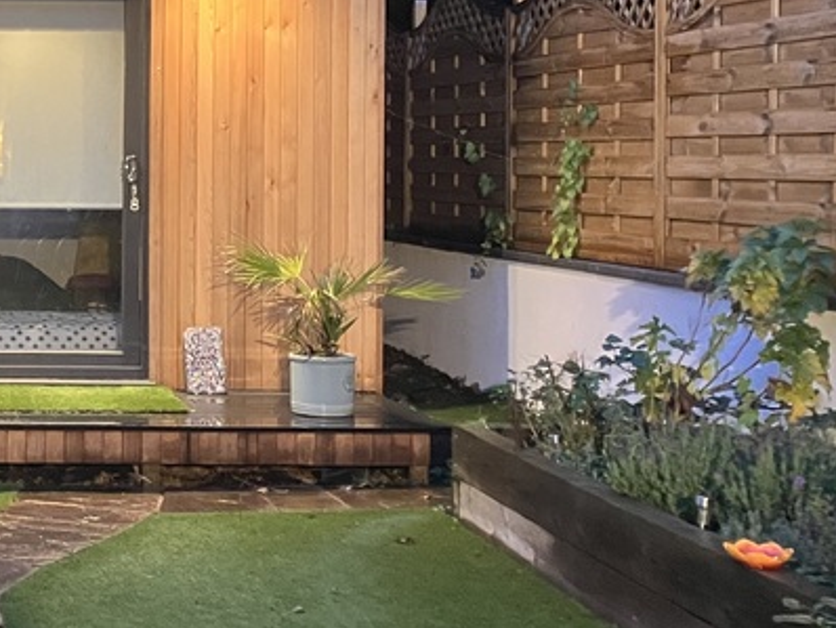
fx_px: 1740
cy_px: 200
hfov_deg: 25.0
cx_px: -103
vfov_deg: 20.4
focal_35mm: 72
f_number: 1.8
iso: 400
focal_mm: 3.99
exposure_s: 1/25
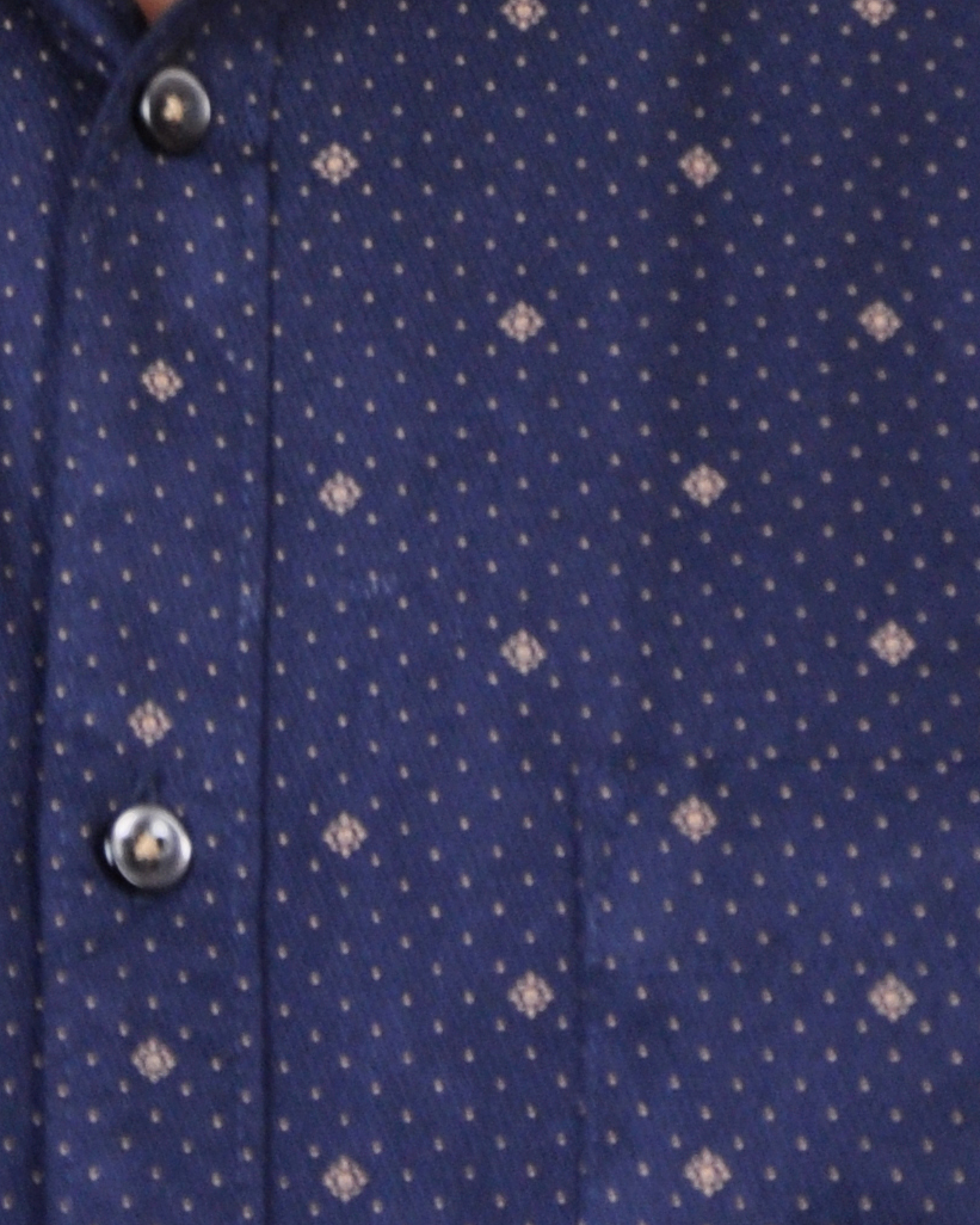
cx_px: 51
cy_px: -732
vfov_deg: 3.1
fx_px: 22365
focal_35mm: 617
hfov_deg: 2.5
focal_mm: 105
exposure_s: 1/125
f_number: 9
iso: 400
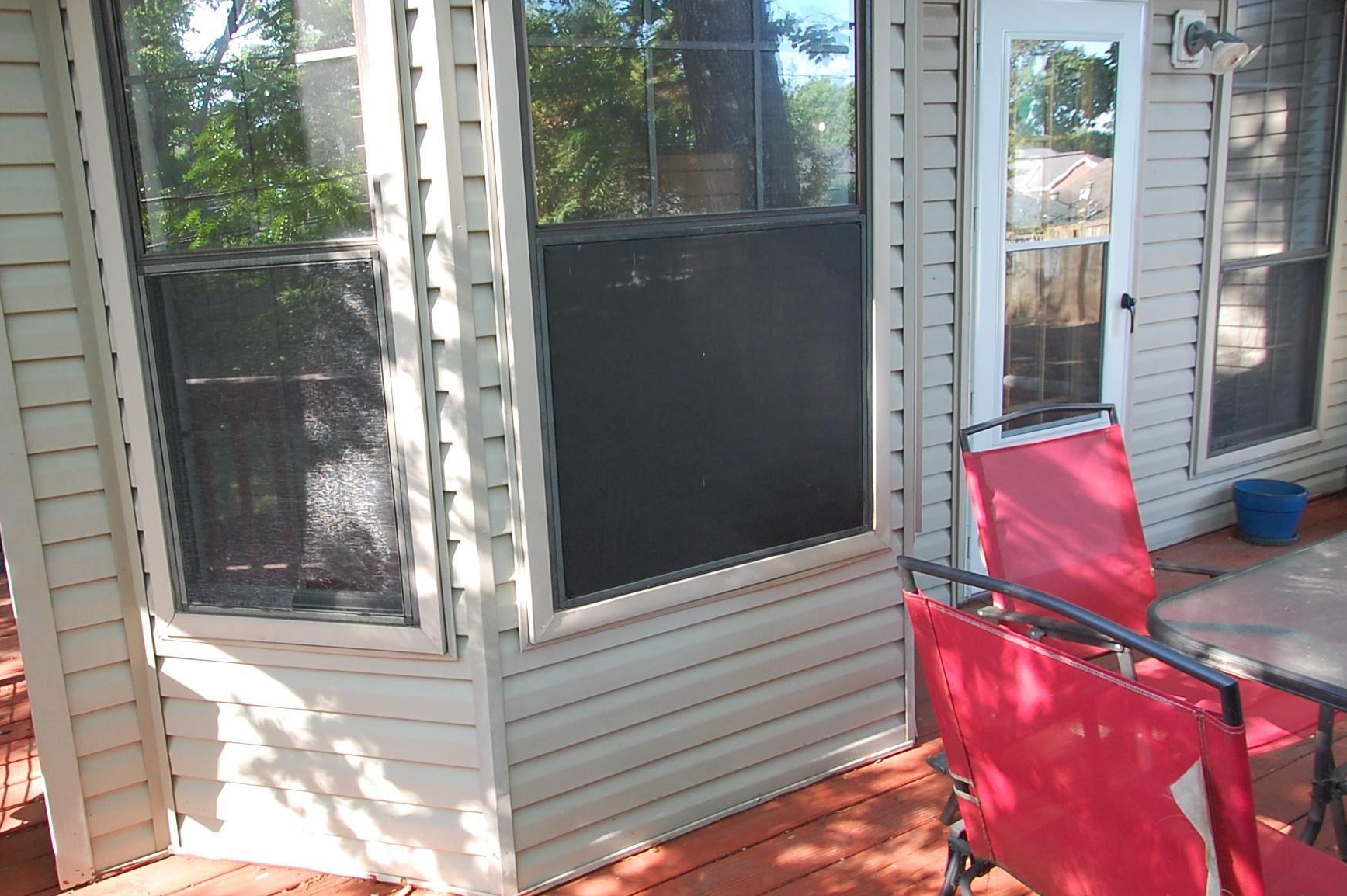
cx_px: 513
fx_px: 972
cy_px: 372
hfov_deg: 68.5
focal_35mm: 26
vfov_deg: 49.3
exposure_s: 1/40
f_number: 7.1
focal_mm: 10
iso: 400
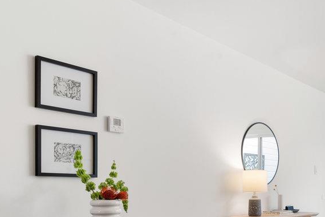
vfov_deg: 31.2
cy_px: 193
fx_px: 371
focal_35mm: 41
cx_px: 284
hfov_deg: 43.8
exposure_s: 1/8
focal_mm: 19.5
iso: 400
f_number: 8
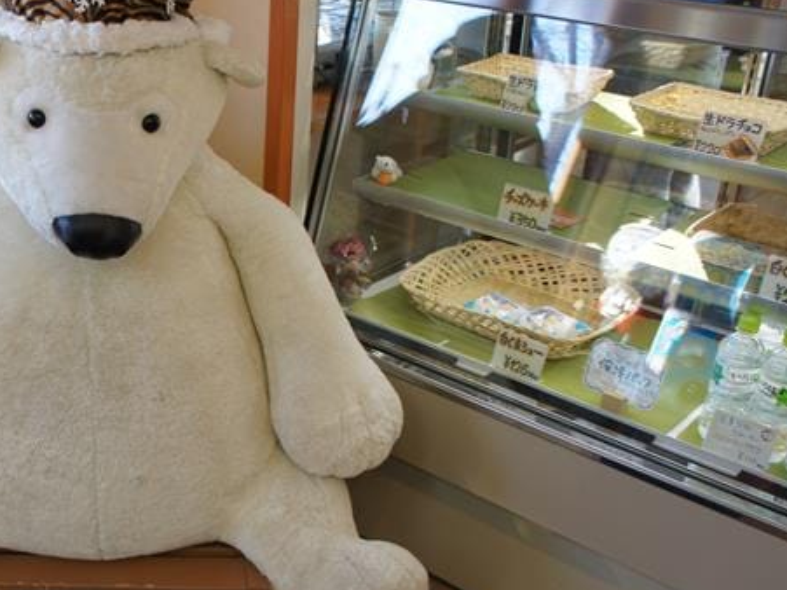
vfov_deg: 31.4
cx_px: 101
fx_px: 1046
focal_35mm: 46
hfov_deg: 38.8
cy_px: 344
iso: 200
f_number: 4.5
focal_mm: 18
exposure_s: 1/40
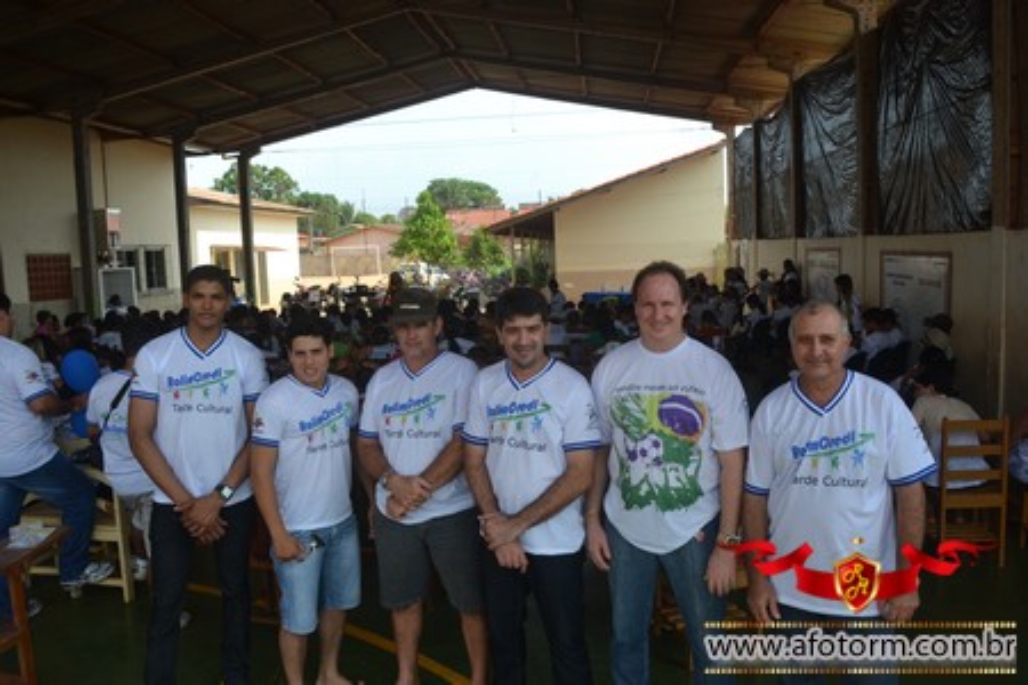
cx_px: 514
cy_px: 342
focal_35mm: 30
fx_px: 857
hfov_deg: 61.9
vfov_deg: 43.6
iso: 100
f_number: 7.1
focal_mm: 20
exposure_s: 1/200
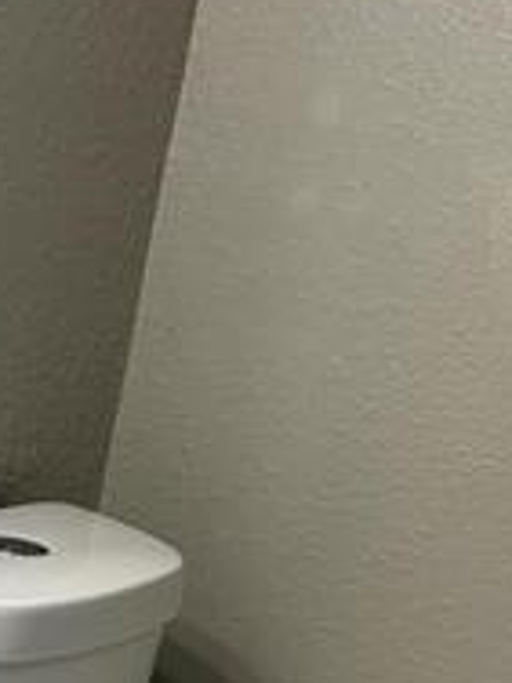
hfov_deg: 13.3
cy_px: 647
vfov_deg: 18.2
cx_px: -225
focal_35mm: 106
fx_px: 2090
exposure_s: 1/120
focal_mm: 5.7
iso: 64
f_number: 1.5
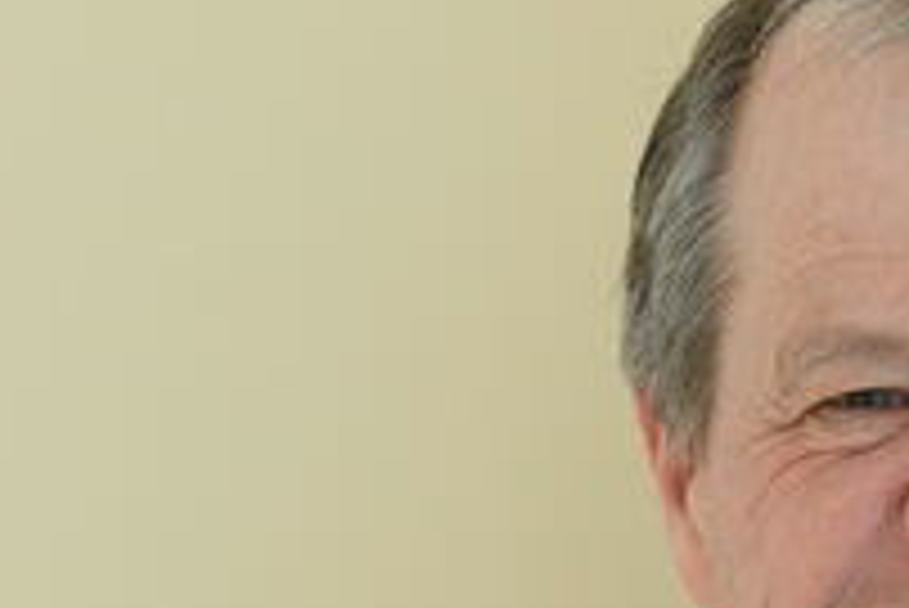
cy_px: 381
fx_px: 5306
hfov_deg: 9.7
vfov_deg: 6.6
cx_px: 994
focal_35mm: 210
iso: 4000
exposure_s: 1/100
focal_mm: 85
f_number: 7.1
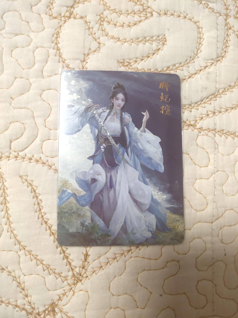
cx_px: 119
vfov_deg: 67.3
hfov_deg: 53.1
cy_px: 159
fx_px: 238
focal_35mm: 26
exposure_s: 1/50
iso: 280
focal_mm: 4.27
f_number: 1.79
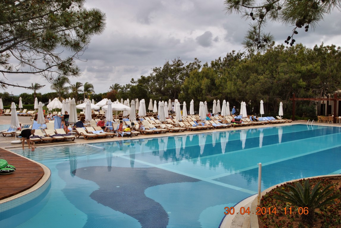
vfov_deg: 37.0
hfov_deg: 53.1
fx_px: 341
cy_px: 114
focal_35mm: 36
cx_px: 170
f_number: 7.1
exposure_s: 1/200
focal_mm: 24
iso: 100
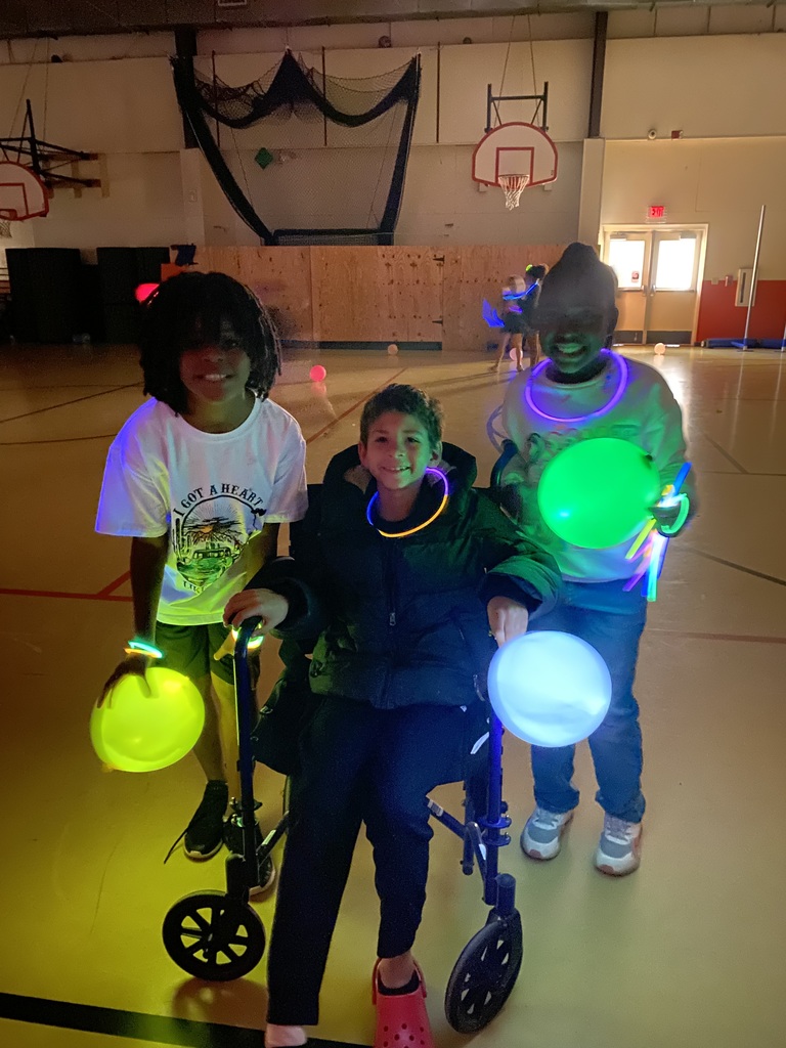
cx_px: 393
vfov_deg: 67.3
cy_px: 524
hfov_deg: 53.1
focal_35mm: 26
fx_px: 787
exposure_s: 1/4
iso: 1250
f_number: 1.8
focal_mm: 4.25
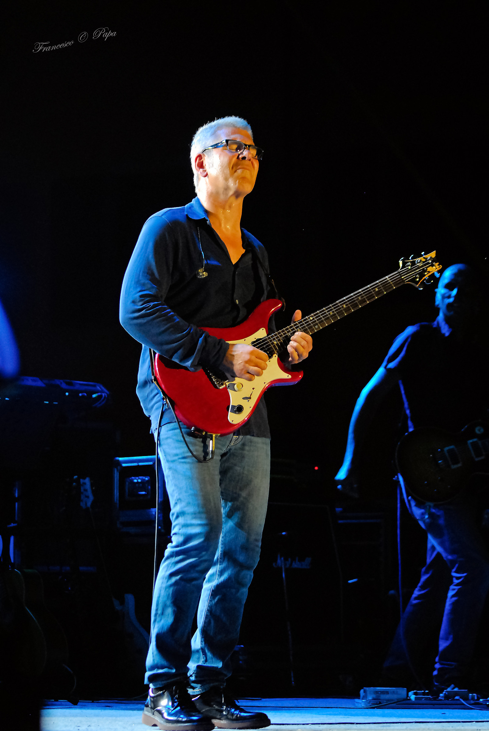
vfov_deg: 17.5
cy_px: 366
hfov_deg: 11.7
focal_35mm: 117
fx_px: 2378
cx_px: 244
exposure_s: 1/80
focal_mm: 78
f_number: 4
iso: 1250
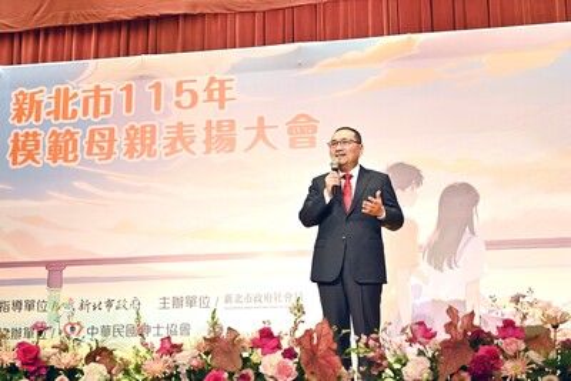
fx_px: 888
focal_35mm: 56
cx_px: 286
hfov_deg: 35.6
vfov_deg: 24.2
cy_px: 190
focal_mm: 56
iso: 800
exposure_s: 1/125
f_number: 5
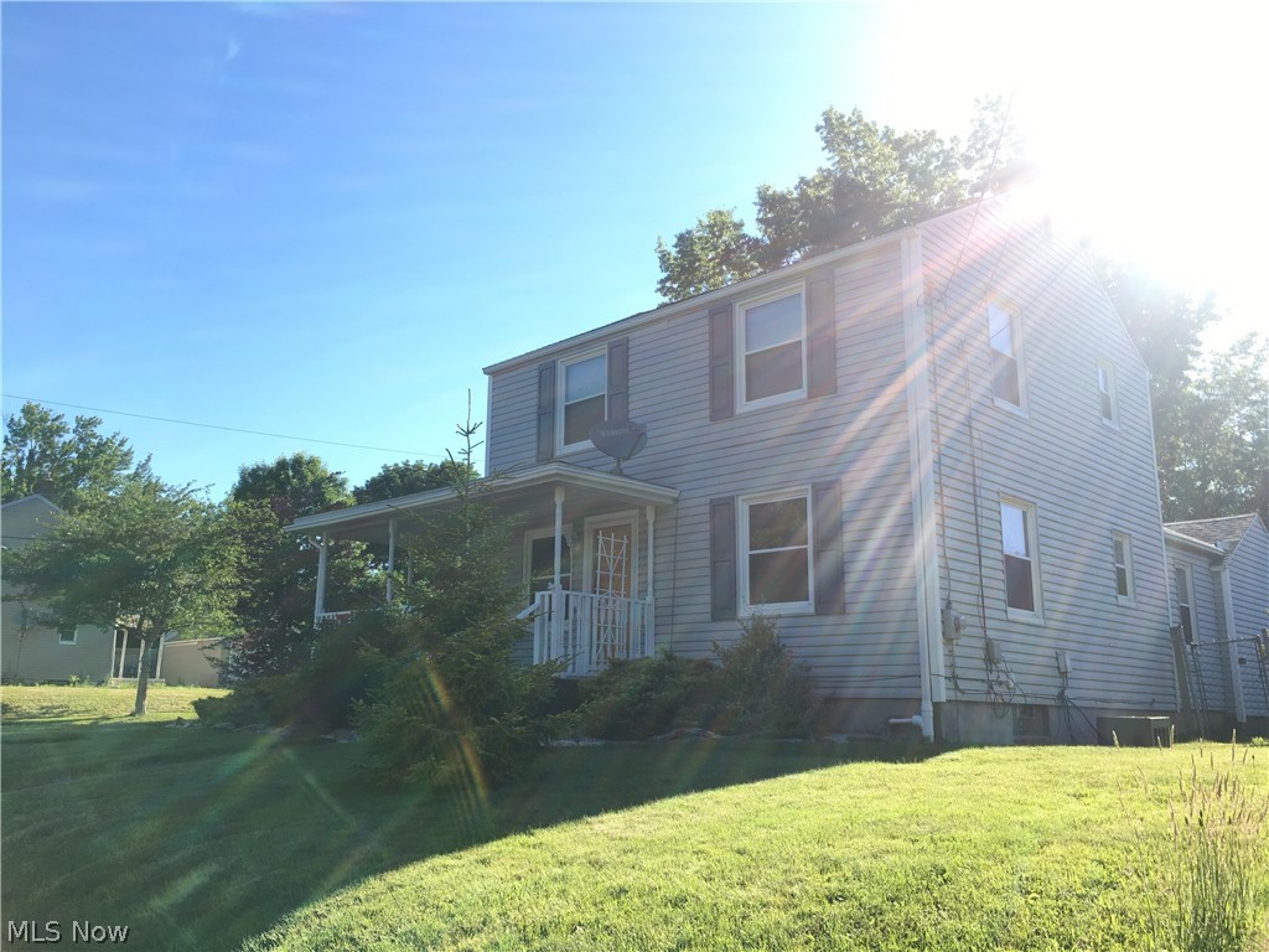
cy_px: 476
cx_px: 634
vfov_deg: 48.2
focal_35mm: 29
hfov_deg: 61.7
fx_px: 1063
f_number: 2.2
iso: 25
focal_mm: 4.15
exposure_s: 1/578
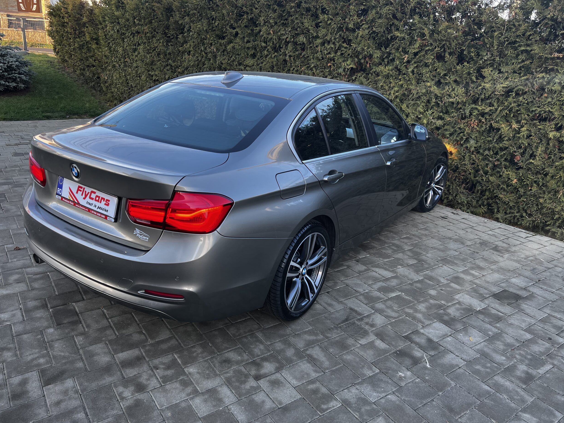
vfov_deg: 51.3
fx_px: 440
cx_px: 273
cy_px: 218
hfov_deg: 65.3
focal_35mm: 27
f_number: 1.5
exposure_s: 1/206
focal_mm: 5.7
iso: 50
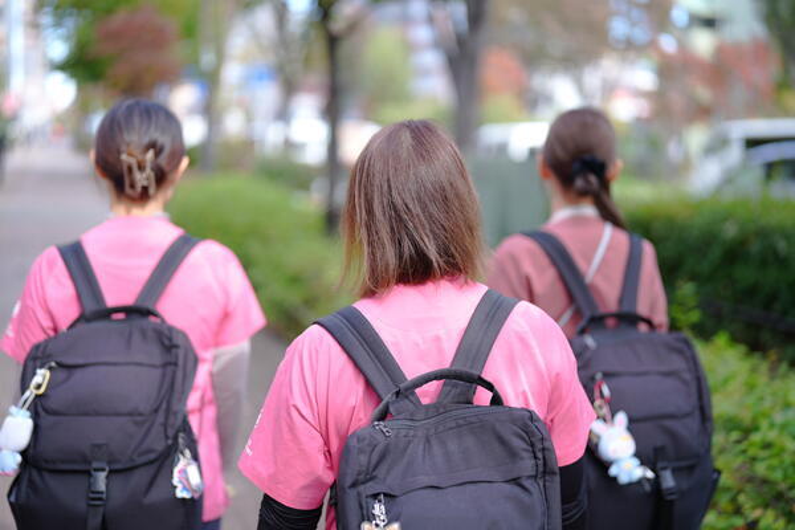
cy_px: 265
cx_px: 398
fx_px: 1104
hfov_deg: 39.6
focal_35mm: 50
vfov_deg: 27.0
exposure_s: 1/400
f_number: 1.4
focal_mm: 50
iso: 100
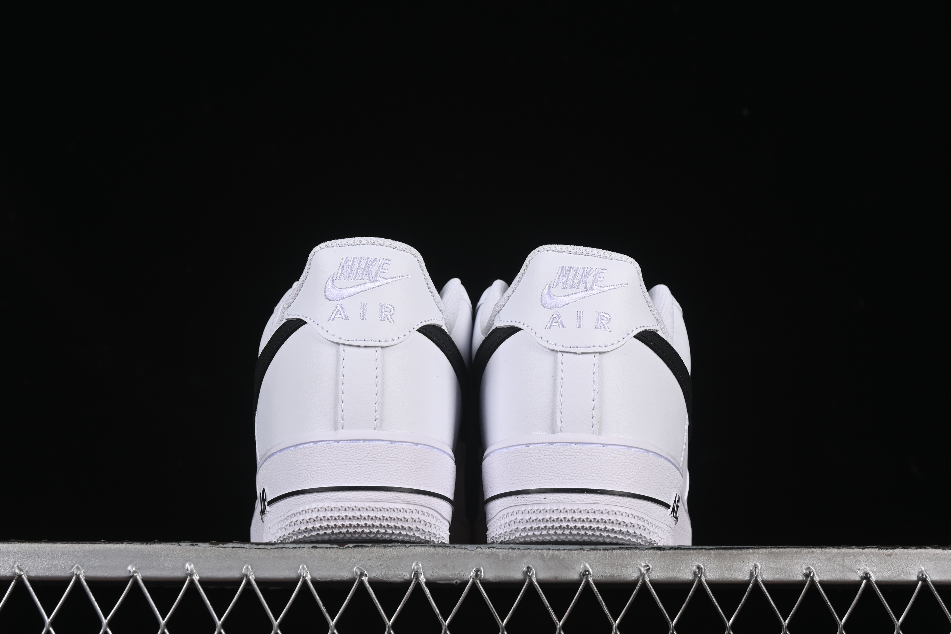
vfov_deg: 16.9
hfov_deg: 25.1
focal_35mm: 81
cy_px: 329
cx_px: 477
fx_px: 2140
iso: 160
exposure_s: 1/100
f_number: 8
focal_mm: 50
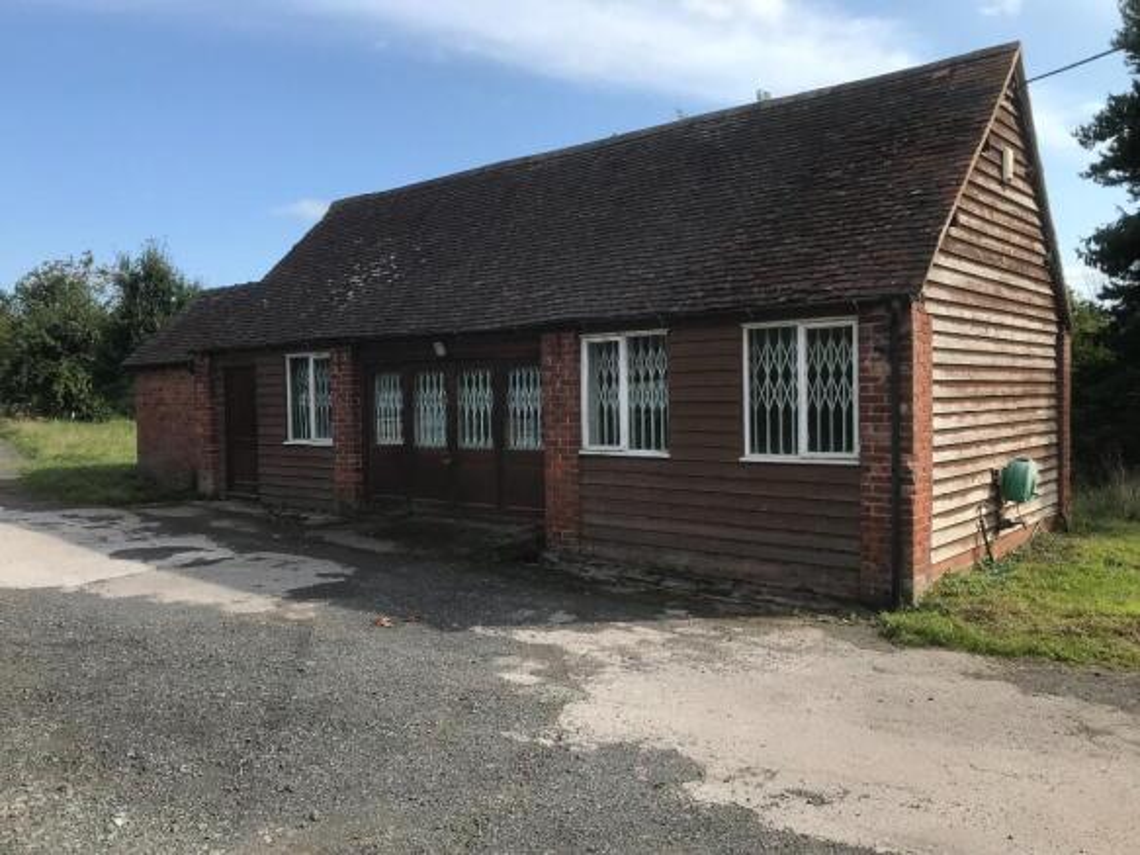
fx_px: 922
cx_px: 570
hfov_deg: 63.5
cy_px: 428
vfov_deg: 49.7
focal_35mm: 28
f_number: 1.8
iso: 20
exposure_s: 1/1294
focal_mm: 3.99
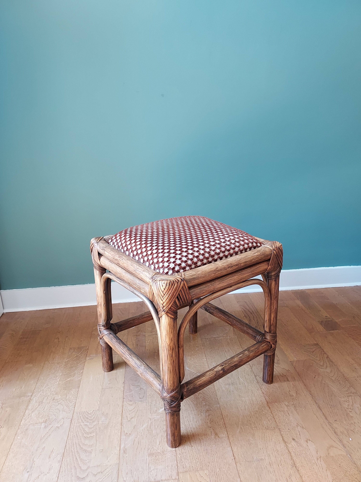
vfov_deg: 71.6
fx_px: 334
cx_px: 180
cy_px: 241
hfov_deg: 56.8
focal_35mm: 24
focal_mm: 4.6
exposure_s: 1/60
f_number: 1.8
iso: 400
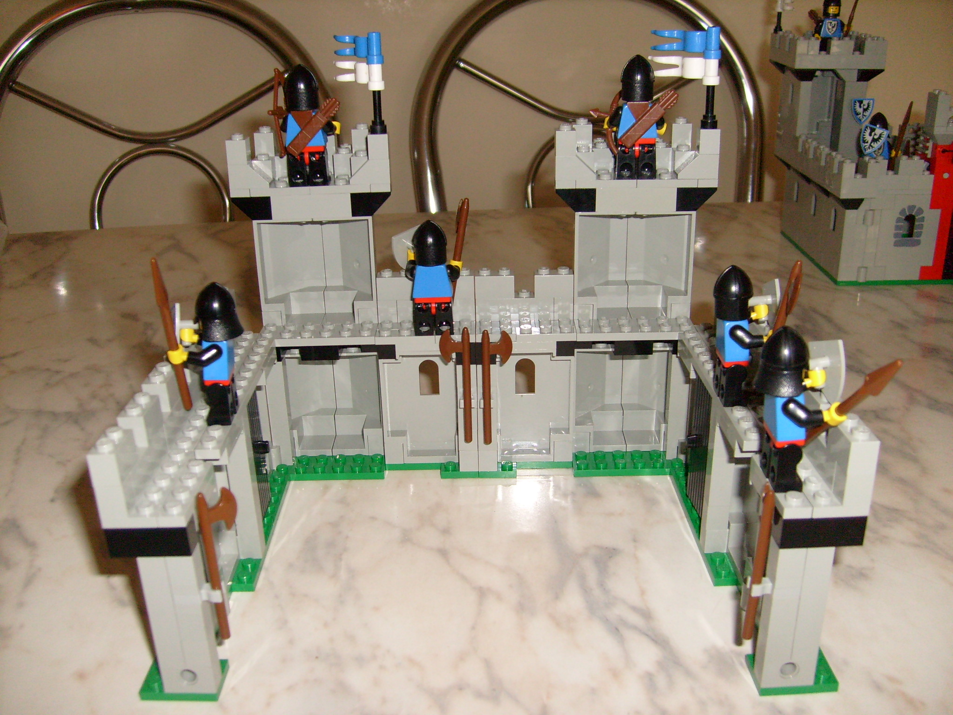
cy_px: 358
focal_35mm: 35
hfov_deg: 52.6
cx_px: 476
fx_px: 964
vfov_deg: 40.7
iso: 100
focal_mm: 5.8
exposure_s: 1/45
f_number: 2.8
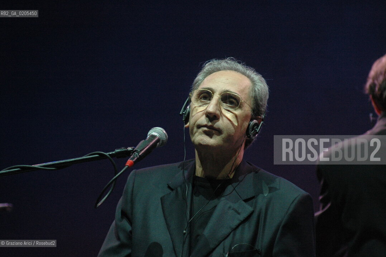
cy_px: 128
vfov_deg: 4.5
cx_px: 194
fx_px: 3237
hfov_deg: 6.8
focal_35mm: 302
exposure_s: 1/125
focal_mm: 200
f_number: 4
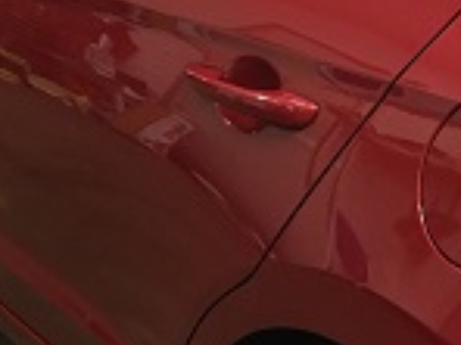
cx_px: 483
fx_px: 1199
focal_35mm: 90
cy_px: 23
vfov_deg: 16.2
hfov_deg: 20.9
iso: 160
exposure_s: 1/30
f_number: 2.2
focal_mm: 4.15
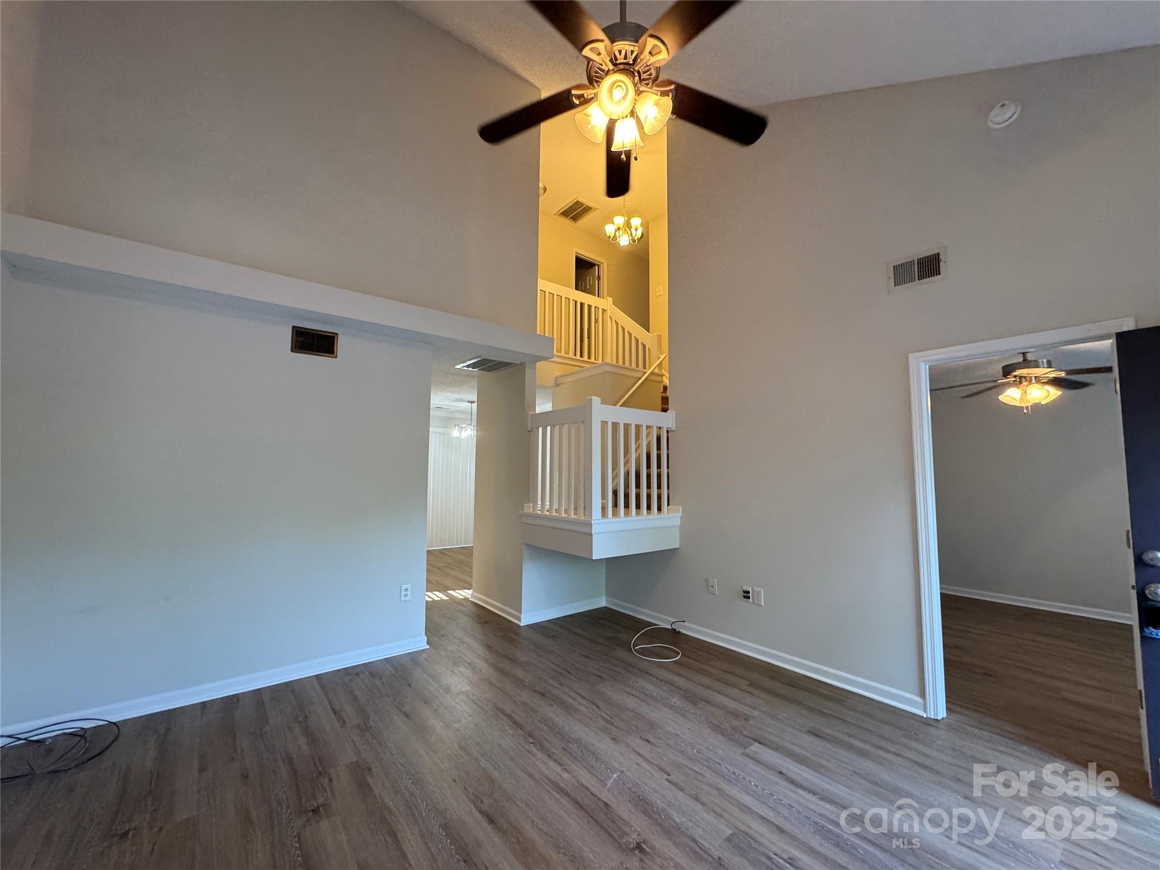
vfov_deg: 85.7
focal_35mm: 14
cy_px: 435
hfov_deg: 102.1
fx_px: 469
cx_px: 580
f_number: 2.2
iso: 320
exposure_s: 1/120
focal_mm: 2.22
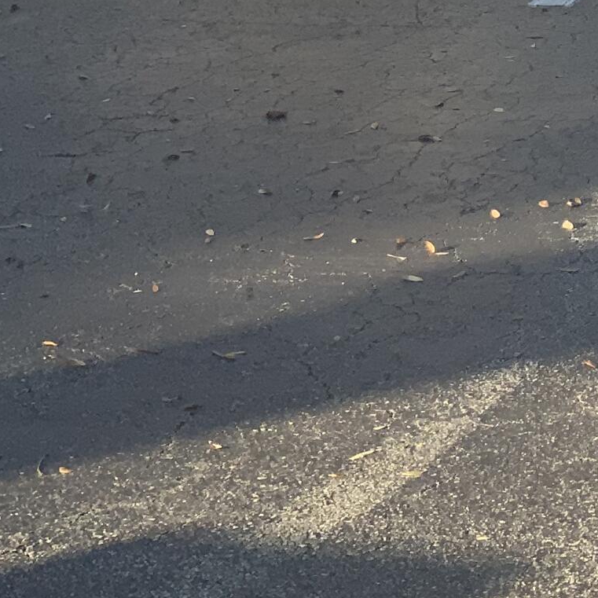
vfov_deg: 16.3
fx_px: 1974
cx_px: 1099
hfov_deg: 14.9
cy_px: -176
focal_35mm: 101
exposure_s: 1/700
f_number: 1.8
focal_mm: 3
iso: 16
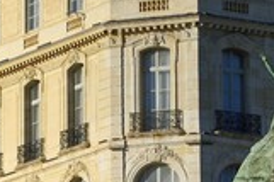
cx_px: 61
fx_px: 2980
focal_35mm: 392
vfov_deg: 3.5
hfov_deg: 5.3
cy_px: 68
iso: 200
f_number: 11
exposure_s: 1/500
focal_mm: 150
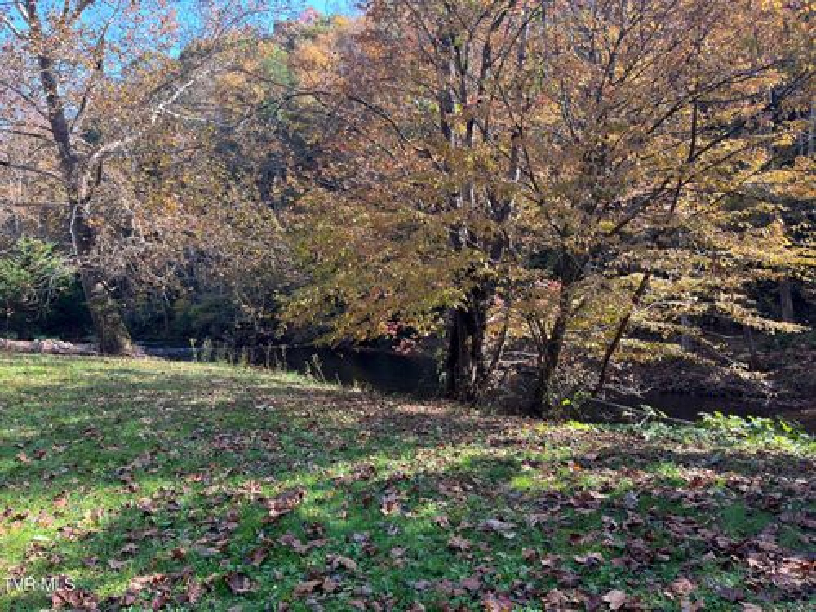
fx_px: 613
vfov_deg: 53.1
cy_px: 306
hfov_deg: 67.3
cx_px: 408
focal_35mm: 26
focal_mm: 5.1
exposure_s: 1/226
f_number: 1.6
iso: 40
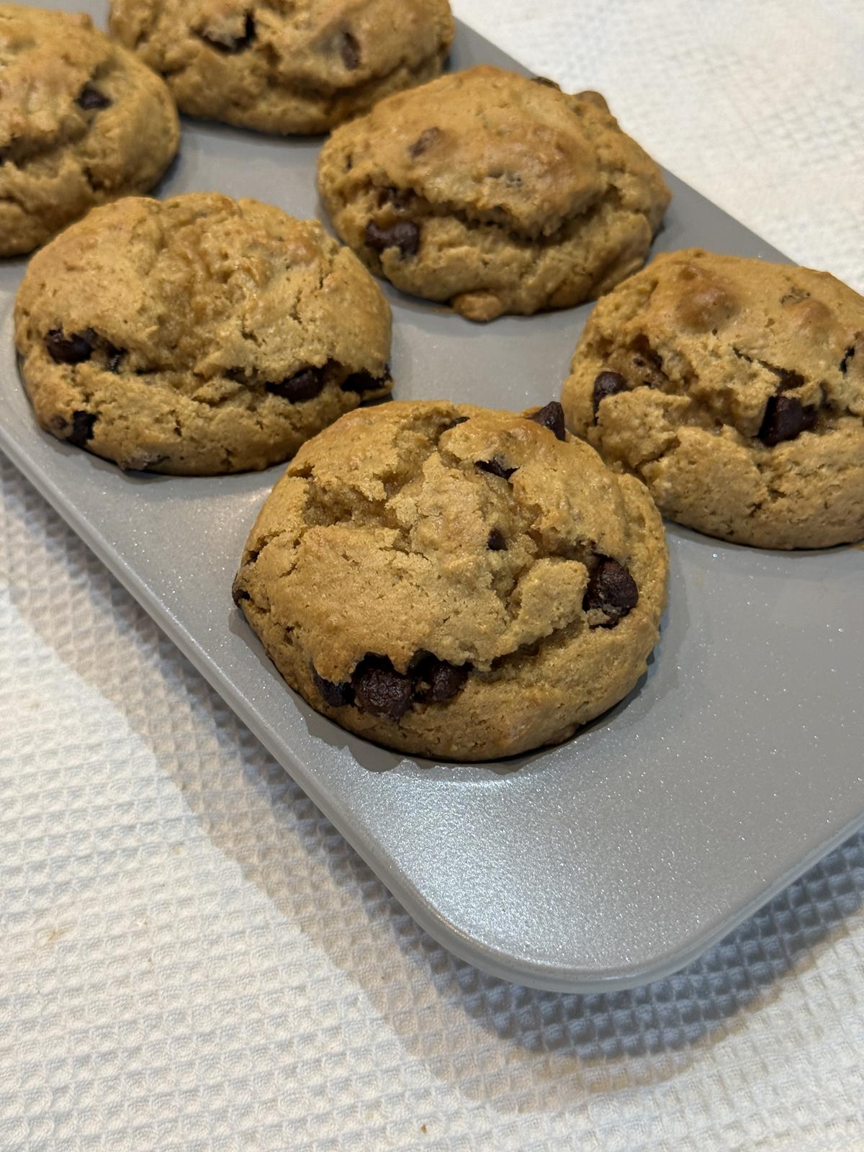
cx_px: 432
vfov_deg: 39.7
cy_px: 576
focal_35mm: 48
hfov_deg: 30.3
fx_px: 1597
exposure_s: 1/60
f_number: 1.78
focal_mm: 6.76
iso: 125
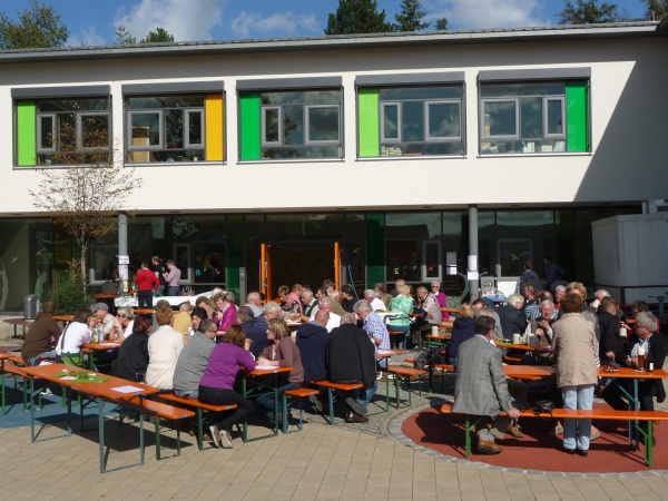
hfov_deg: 43.9
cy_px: 250
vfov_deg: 33.6
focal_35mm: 43
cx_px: 334
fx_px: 830
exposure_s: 1/320
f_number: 10
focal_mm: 7.1
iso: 100
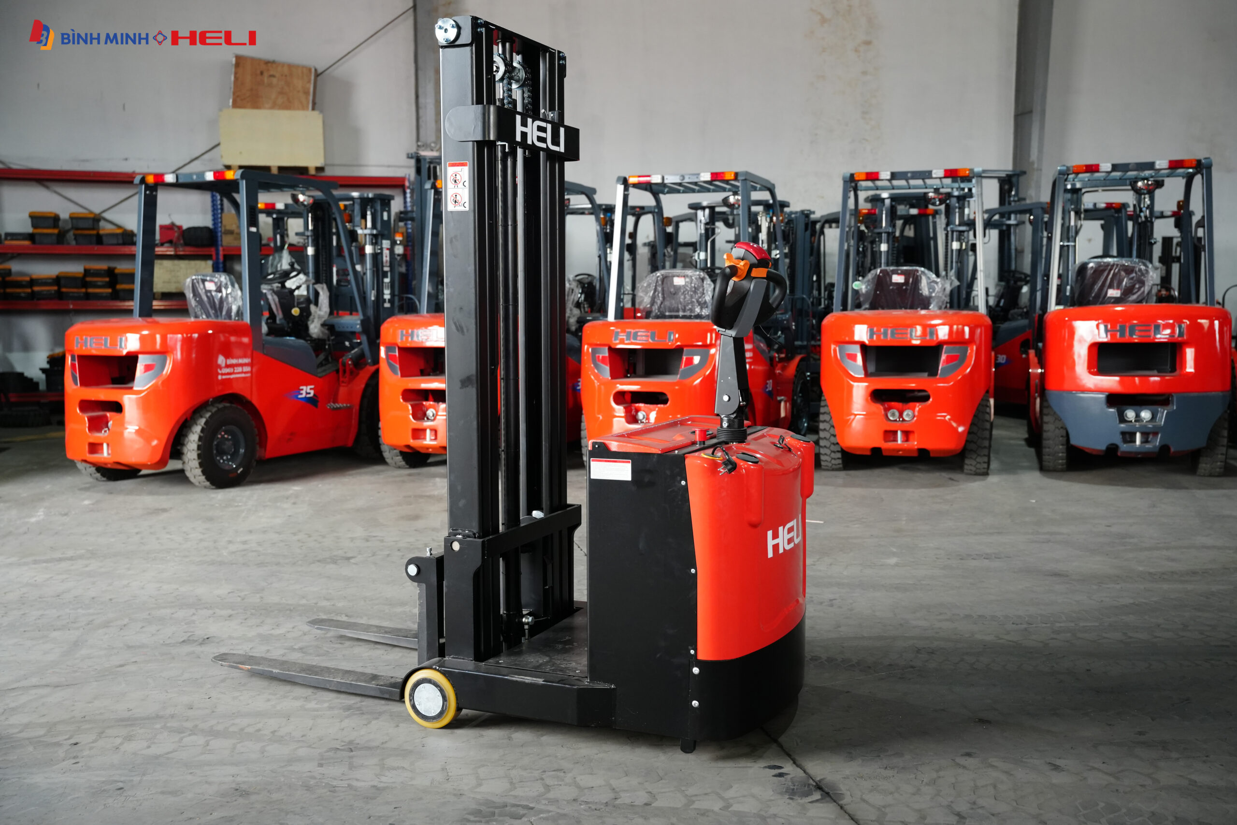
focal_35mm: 36
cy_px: 412
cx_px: 618
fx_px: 1227
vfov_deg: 37.2
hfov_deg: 53.5
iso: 1600
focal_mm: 35.7
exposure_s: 1/125
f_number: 3.5
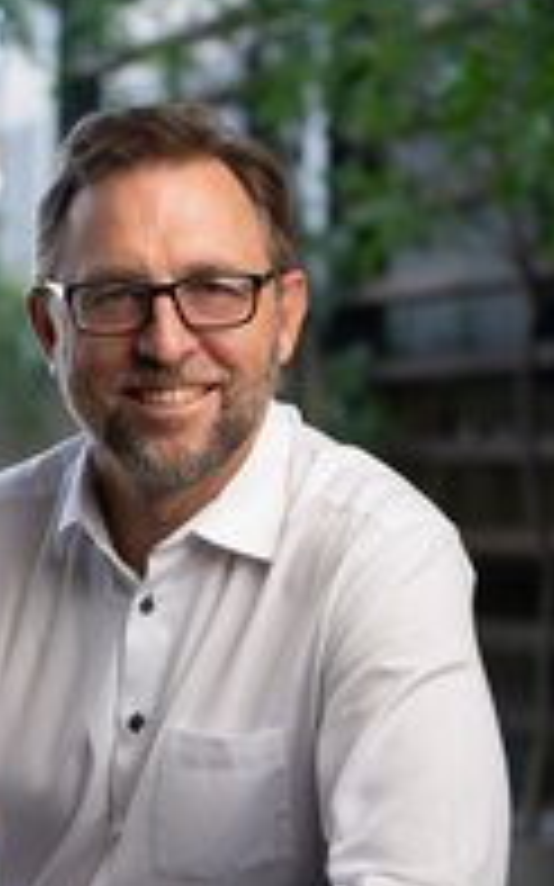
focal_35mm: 145
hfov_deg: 9.0
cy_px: 693
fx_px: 3505
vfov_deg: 14.4
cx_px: 47
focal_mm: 70
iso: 100
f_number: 2.8
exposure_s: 1/200
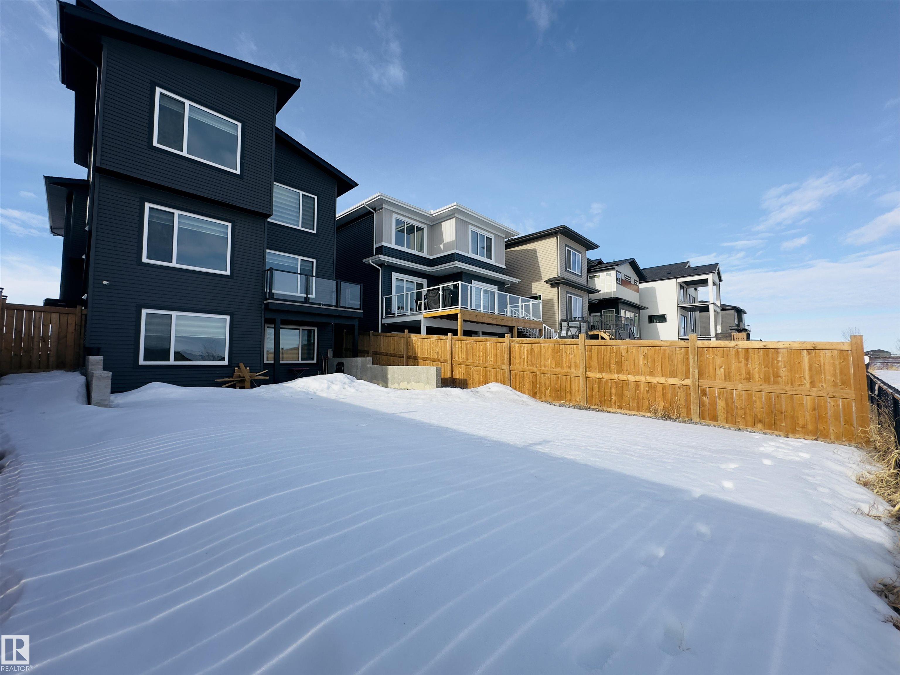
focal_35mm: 14
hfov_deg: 102.1
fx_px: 364
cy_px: 338
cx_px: 450
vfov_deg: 85.7
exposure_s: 1/1667
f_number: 2.2
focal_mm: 2.22
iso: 40
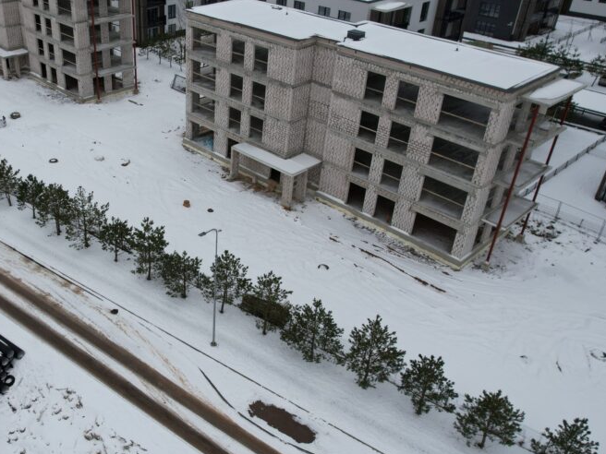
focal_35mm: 33
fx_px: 578
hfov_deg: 53.8
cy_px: 226
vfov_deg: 42.9
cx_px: 183
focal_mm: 8.38
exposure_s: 1/1250
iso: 100
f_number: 2.8
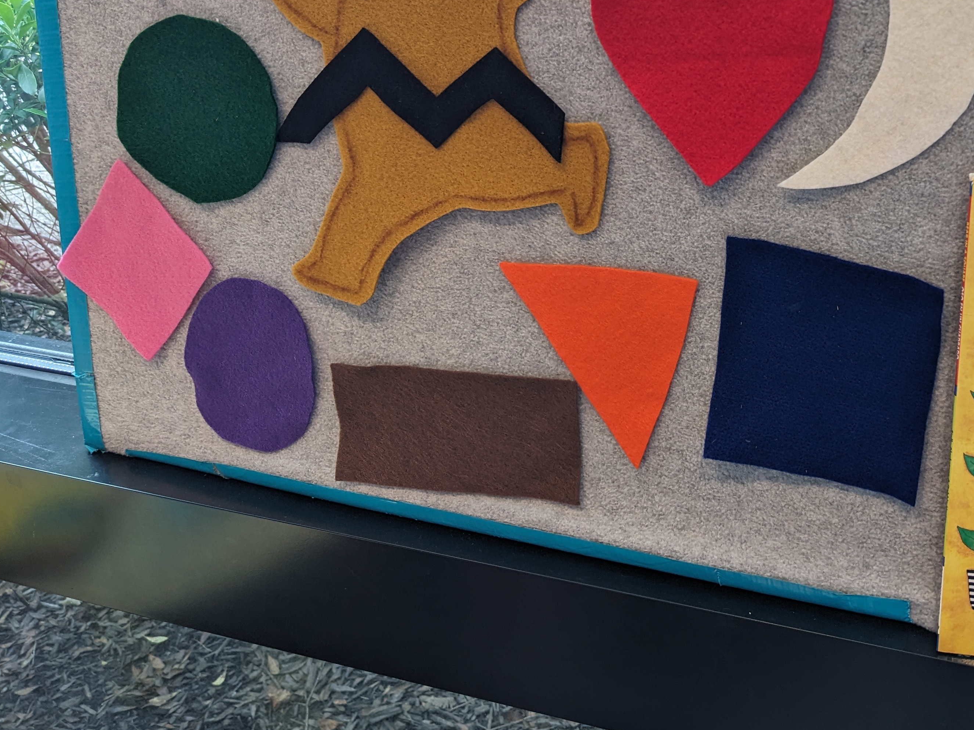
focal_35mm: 41
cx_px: 734
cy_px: 198
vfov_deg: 34.5
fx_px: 1154
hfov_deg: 44.2
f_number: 1.73
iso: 41
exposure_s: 1/60
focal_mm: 4.38
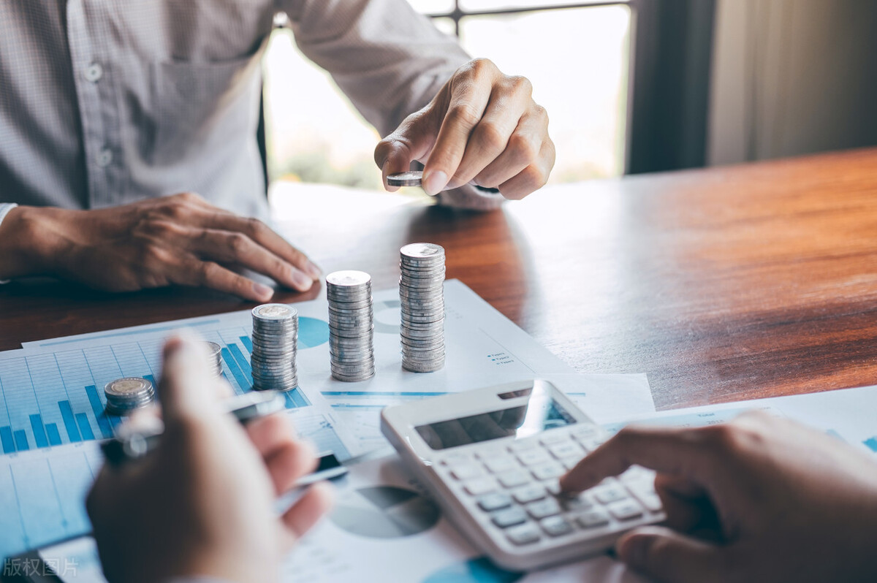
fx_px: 1290
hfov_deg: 37.5
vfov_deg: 25.5
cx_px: 438
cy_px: 292
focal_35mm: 53
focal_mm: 35
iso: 200
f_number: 2
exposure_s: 1/125
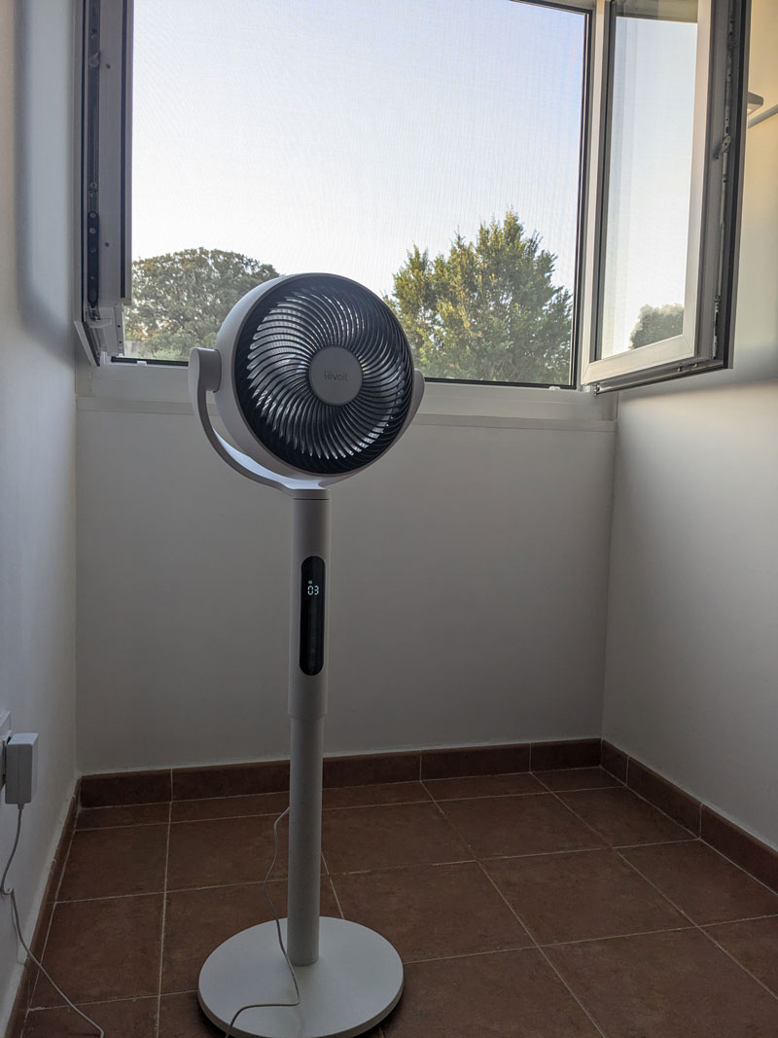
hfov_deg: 51.3
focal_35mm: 27
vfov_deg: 65.3
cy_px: 519
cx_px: 389
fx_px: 809
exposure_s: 1/149
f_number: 1.73
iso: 41
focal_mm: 4.38
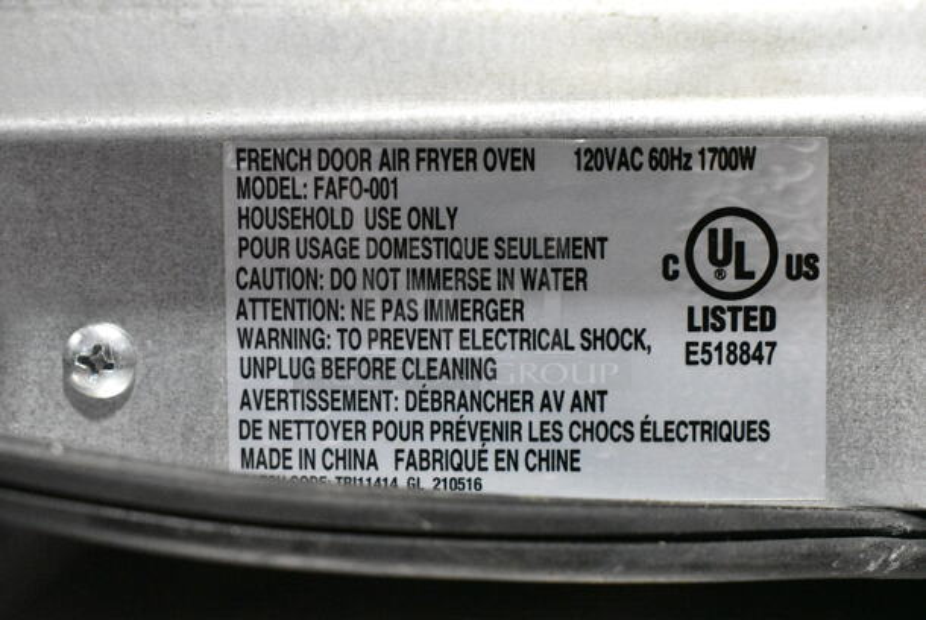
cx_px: 463
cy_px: 310
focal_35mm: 60
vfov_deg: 22.7
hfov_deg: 33.4
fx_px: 1545
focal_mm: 40
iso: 6400
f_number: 7.1
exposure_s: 1/200
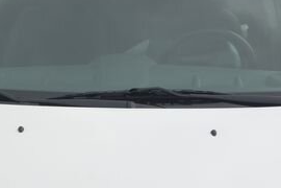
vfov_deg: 12.6
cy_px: 227
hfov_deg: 19.2
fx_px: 827
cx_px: 99
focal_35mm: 106
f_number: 4.5
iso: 125
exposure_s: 1/100
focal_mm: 10.4
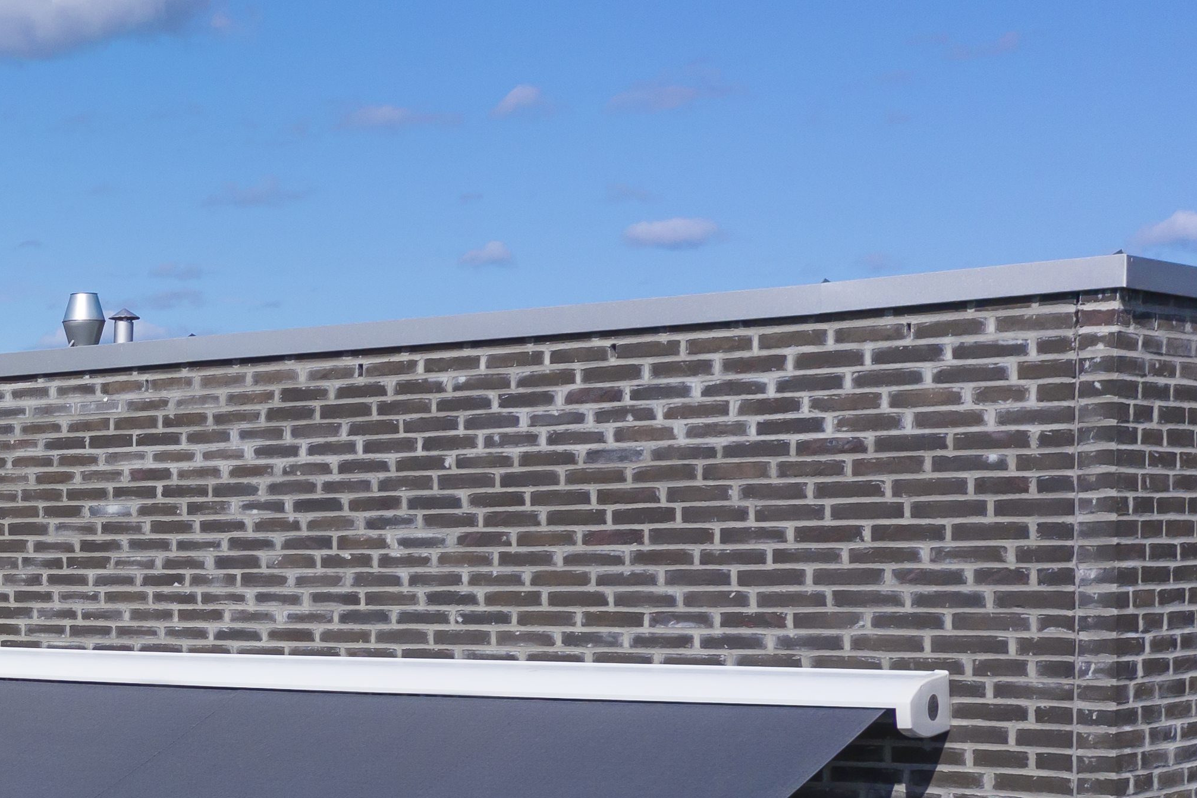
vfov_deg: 16.9
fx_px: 2526
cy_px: 1045
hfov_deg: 24.1
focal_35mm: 76
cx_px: -252
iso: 100
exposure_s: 1/100
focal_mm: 10.26
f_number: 4
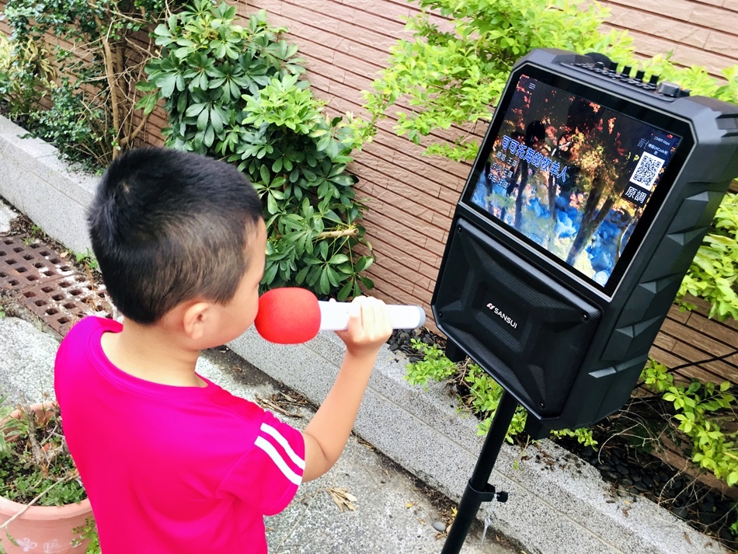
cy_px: 277
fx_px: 618
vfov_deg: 48.2
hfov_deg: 61.6
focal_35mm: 29
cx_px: 369
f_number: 2.2
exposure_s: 1/40
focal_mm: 4.15
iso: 25
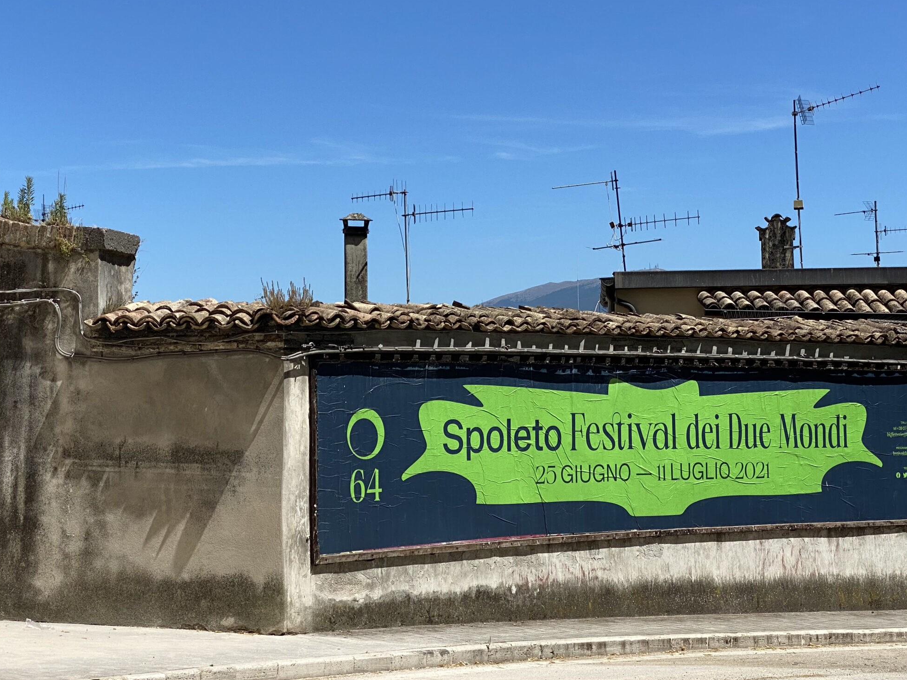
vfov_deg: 21.5
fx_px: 1782
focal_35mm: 68
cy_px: 242
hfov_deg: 28.6
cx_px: 438
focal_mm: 6
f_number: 2
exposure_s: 1/1996
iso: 20
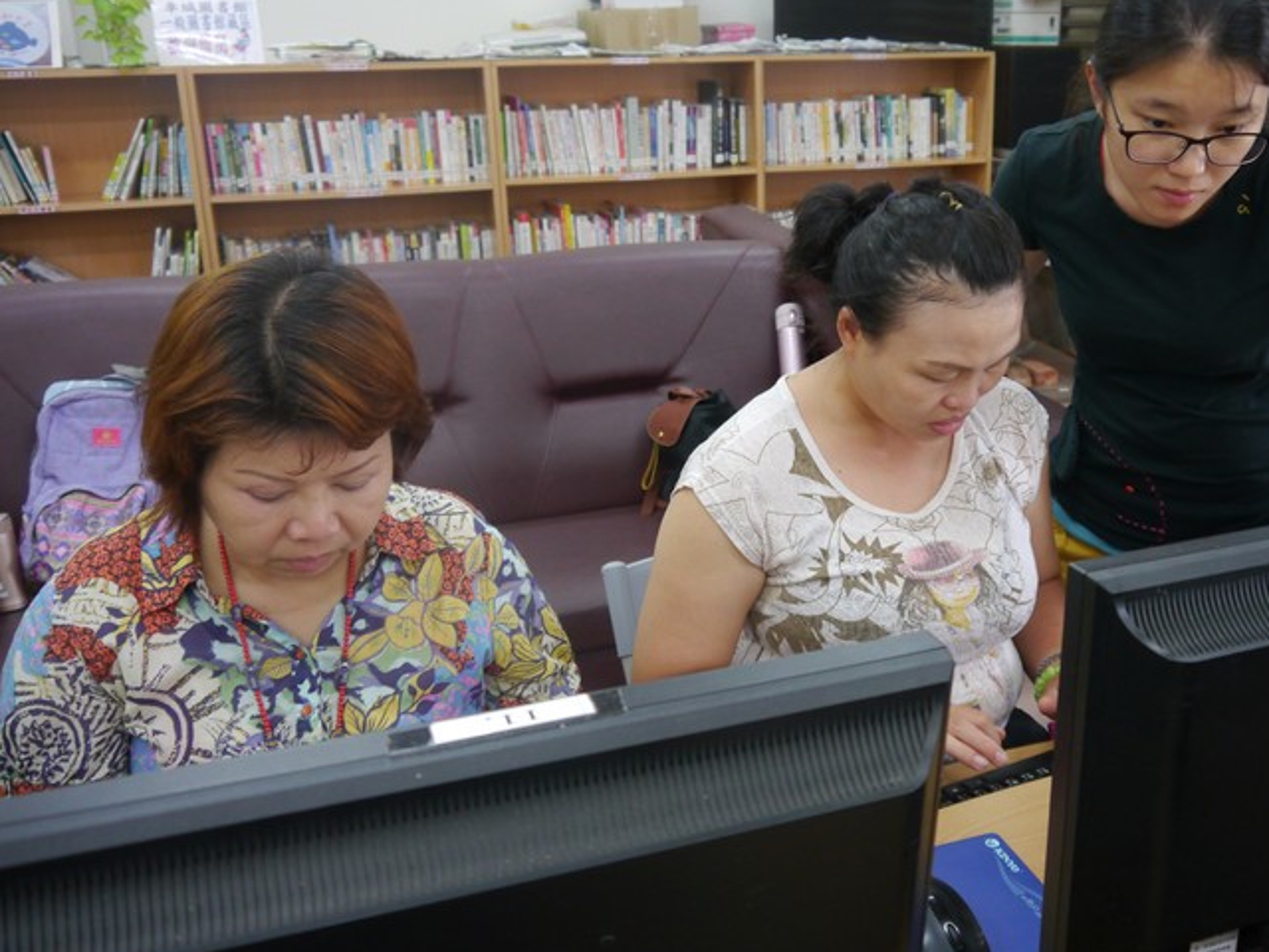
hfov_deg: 52.1
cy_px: 460
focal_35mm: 35
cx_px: 791
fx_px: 1283
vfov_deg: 40.7
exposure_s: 1/60
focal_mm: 14
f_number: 3.5
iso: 640
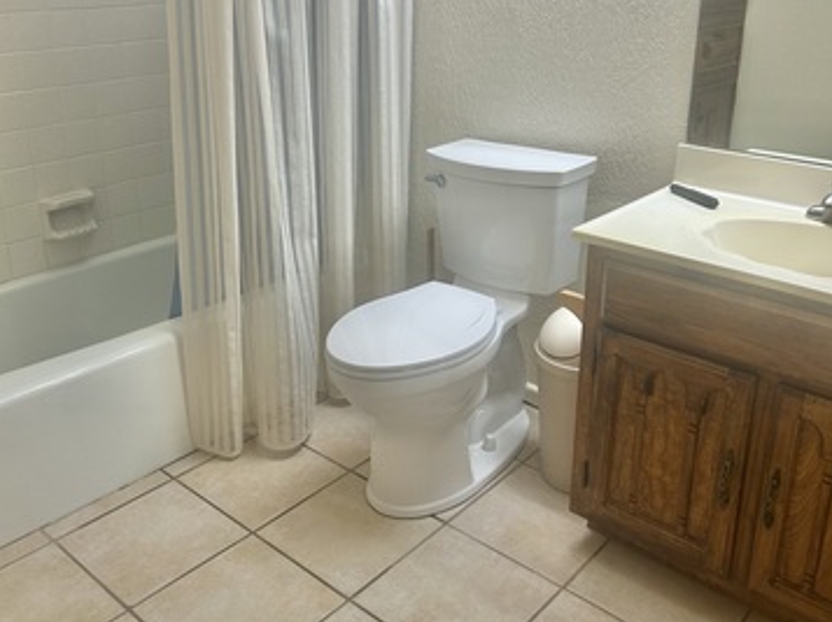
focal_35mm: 35
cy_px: 217
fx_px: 840
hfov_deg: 52.7
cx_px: 415
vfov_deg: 40.2
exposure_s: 1/60
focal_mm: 5.7
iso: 64
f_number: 1.5
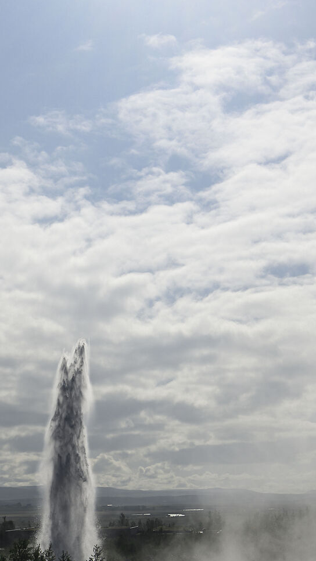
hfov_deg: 15.5
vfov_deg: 26.8
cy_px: 425
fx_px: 1162
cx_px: 158
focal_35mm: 78
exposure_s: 1/1000
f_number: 10
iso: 100
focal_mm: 30
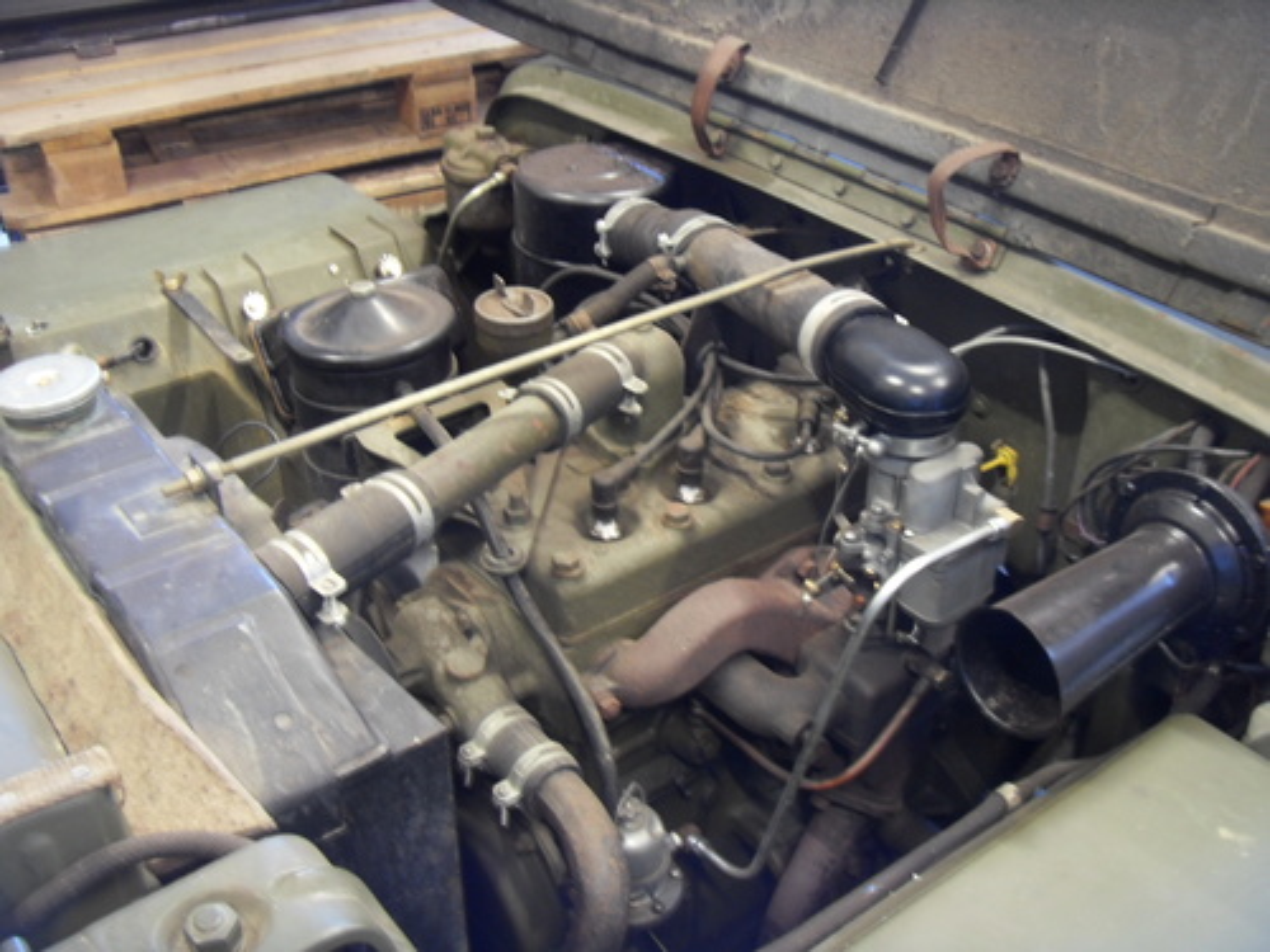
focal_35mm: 39
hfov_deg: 47.9
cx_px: 635
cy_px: 476
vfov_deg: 36.8
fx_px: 1431
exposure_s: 1/2
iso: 200
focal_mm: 6.6
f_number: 3.5
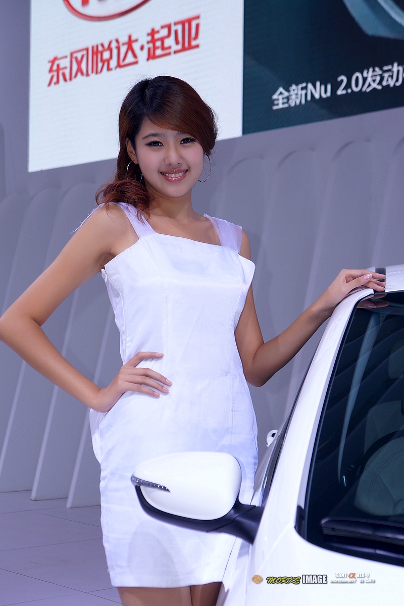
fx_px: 1178
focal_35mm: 70
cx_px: 202
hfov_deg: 19.5
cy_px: 303
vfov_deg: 28.8
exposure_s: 1/80
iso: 125
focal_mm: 47
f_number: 5
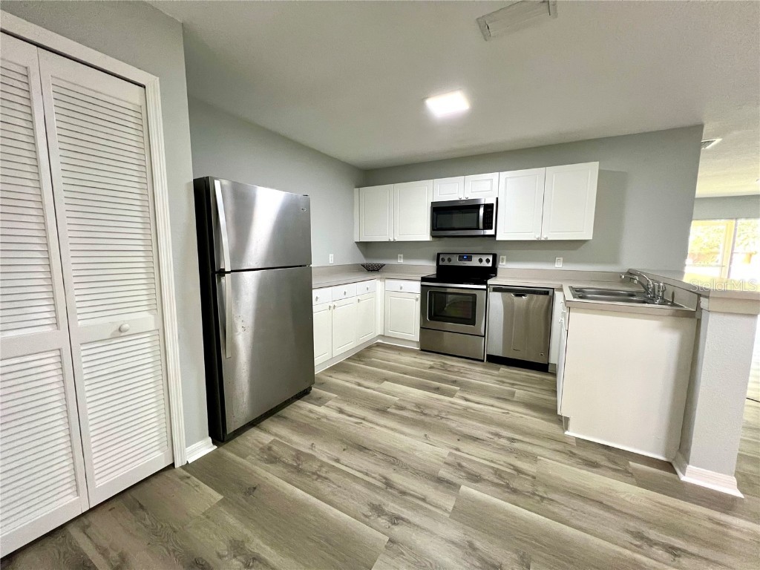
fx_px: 285
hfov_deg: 106.2
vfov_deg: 89.9
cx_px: 380
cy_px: 285
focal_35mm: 13
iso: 500
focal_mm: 1.57
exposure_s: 1/60
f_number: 1.8
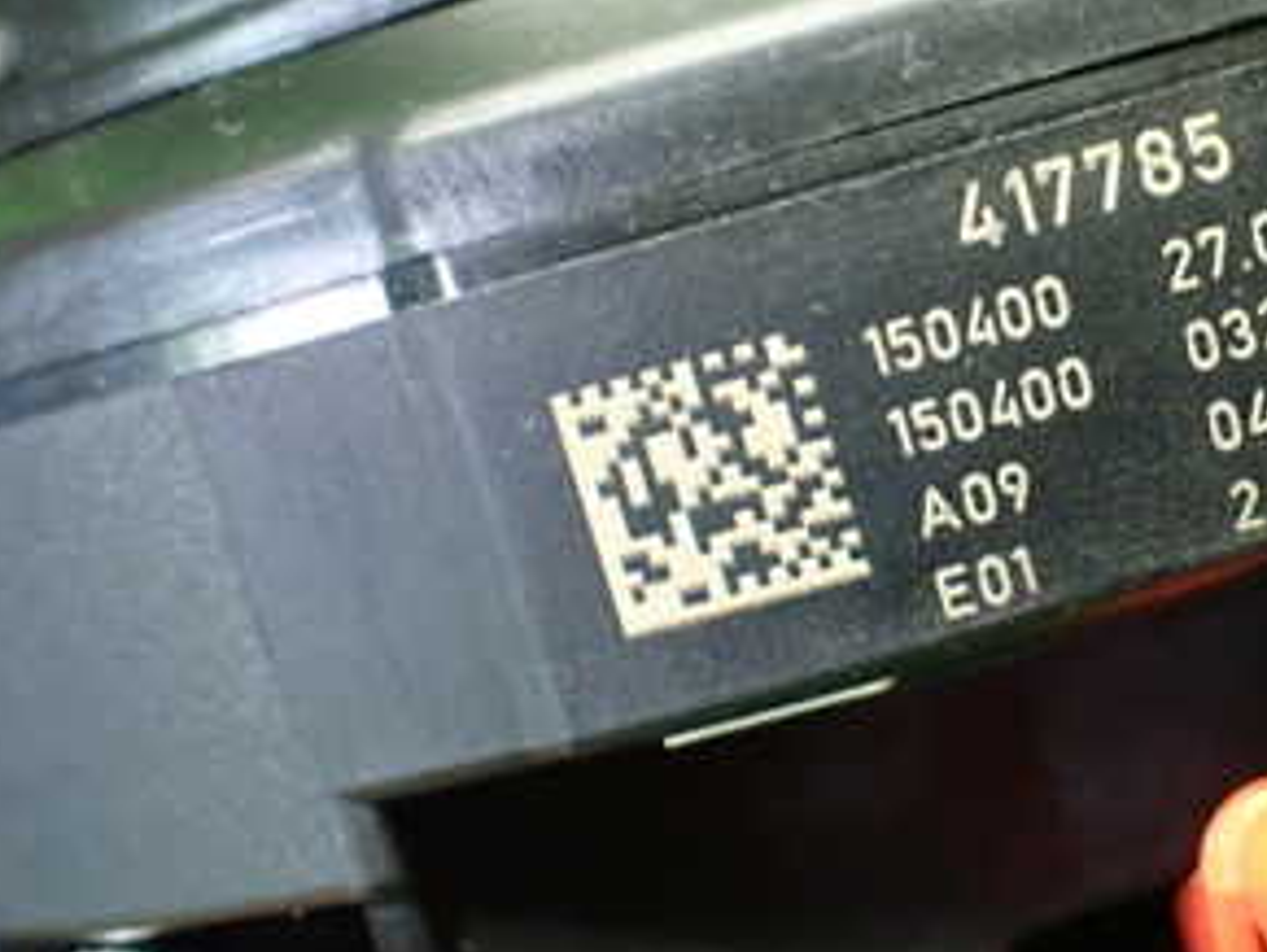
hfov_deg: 29.9
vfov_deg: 23.6
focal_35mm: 62
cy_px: 384
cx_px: 1136
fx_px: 2271
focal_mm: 5.4
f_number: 2.3
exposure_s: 1/40
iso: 800
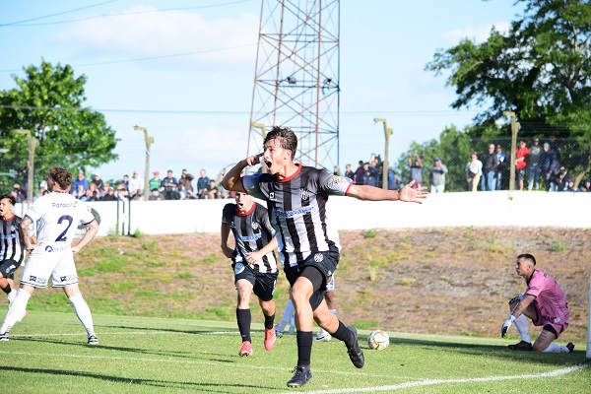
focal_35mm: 158
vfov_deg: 8.7
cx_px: 296
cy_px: 197
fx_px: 2585
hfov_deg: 13.0
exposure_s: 1/1000
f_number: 4.8
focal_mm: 105
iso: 320
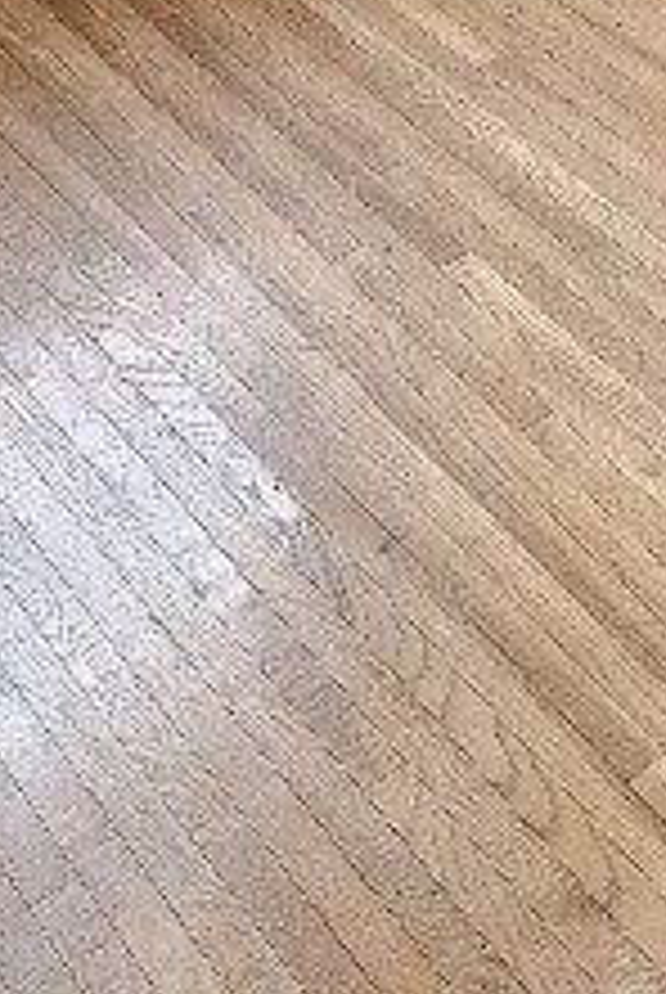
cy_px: -499
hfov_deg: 15.2
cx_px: 1030
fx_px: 2296
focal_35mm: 83
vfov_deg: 20.8
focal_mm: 6.4
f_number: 1.8
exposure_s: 1/120
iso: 250
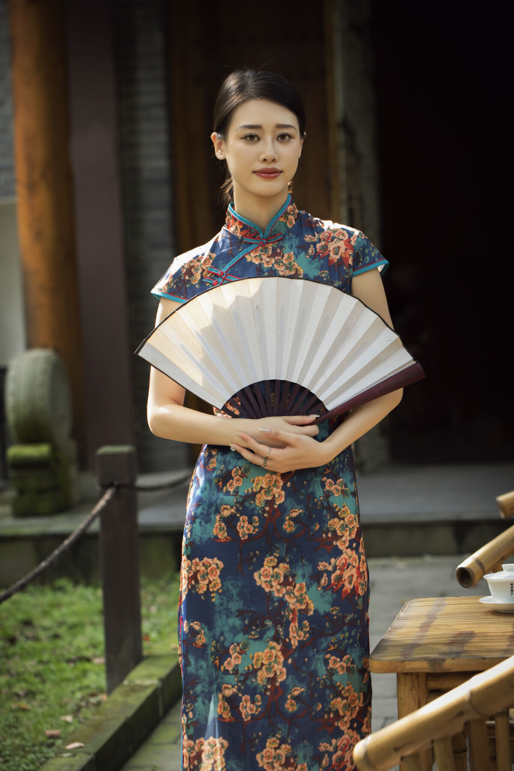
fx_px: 2120
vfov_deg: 20.6
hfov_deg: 13.8
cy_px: 386
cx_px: 257
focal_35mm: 99
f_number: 4
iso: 500
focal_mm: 100
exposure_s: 1/160
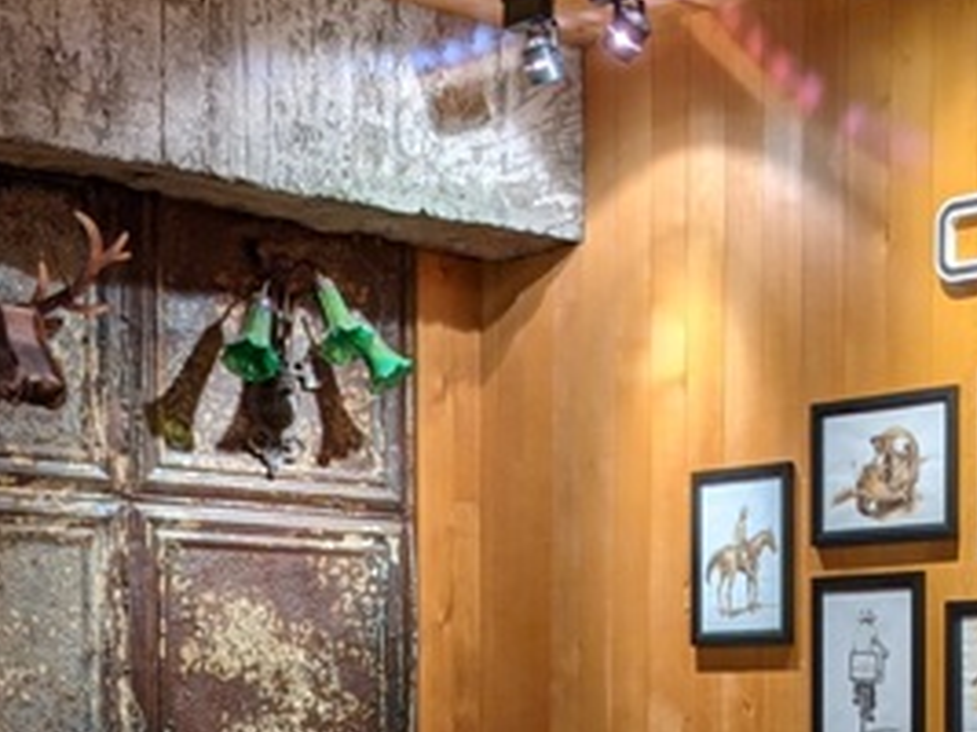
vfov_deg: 17.8
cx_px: 681
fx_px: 2285
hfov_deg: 24.0
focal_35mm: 81
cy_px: 732
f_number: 1.73
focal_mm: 4.38
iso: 71
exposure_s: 1/30
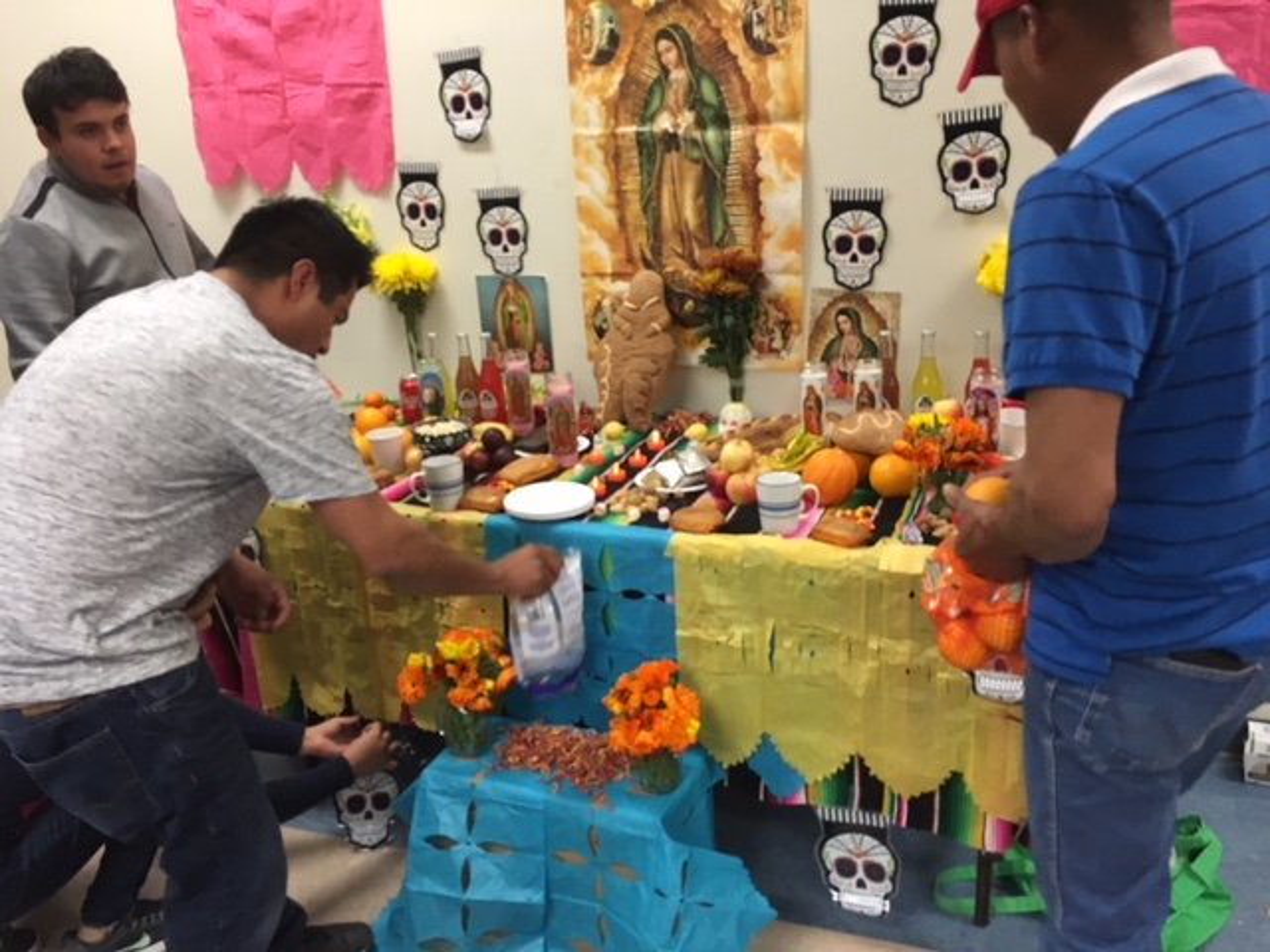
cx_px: 635
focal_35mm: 29
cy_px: 476
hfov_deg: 61.7
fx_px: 1064
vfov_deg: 48.2
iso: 200
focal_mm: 4.15
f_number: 2.2
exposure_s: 1/30
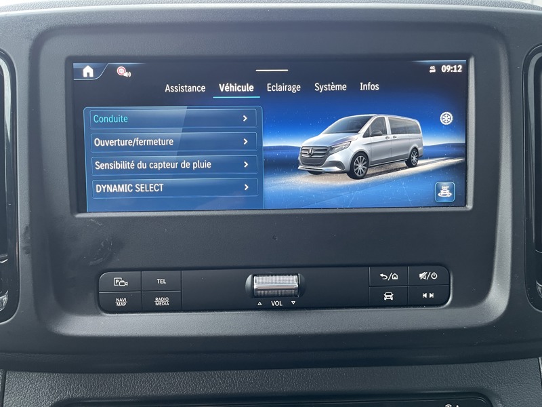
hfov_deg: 67.3
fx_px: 407
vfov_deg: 53.1
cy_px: 204
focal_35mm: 26
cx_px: 271
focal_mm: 5.1
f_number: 1.6
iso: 320
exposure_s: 1/52
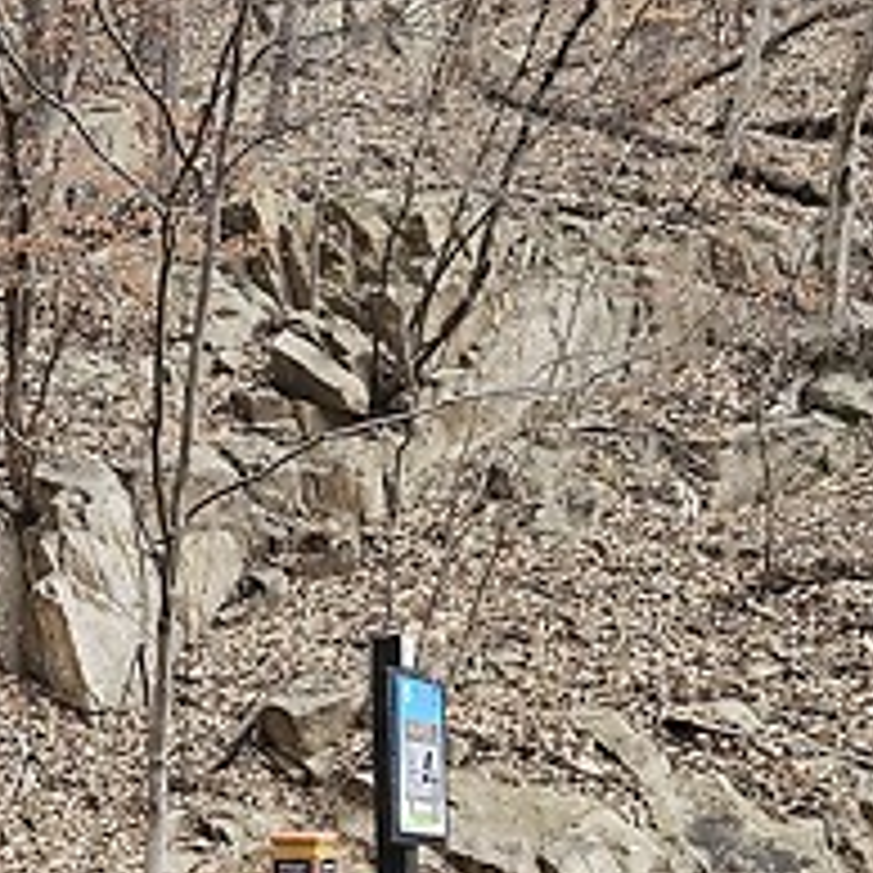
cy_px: 920
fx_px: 1969
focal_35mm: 69
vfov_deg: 23.7
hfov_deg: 23.1
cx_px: -148
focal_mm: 5.4
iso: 25
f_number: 1.8
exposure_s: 1/120
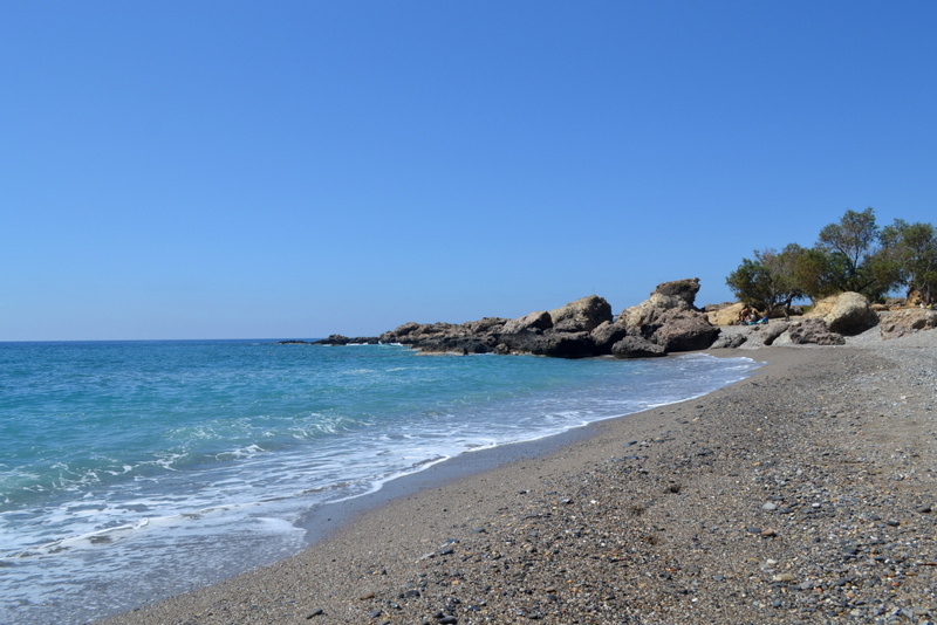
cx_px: 468
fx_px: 703
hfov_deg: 67.4
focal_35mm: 27
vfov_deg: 48.0
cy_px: 312
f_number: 9
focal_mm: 18
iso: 100
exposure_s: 1/320
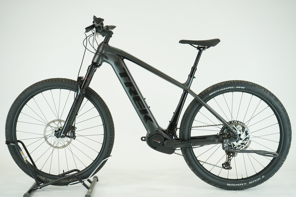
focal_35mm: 54
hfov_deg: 36.9
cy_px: 98
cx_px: 148
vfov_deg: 25.1
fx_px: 444
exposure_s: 1/200
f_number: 6.3
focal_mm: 54
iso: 1600
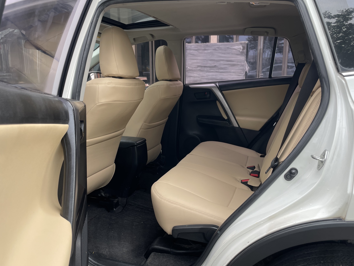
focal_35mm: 30
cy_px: 136
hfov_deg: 60.0
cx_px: 174
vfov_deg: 46.8
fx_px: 307
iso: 32
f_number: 1.6
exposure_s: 1/184
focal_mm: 4.2
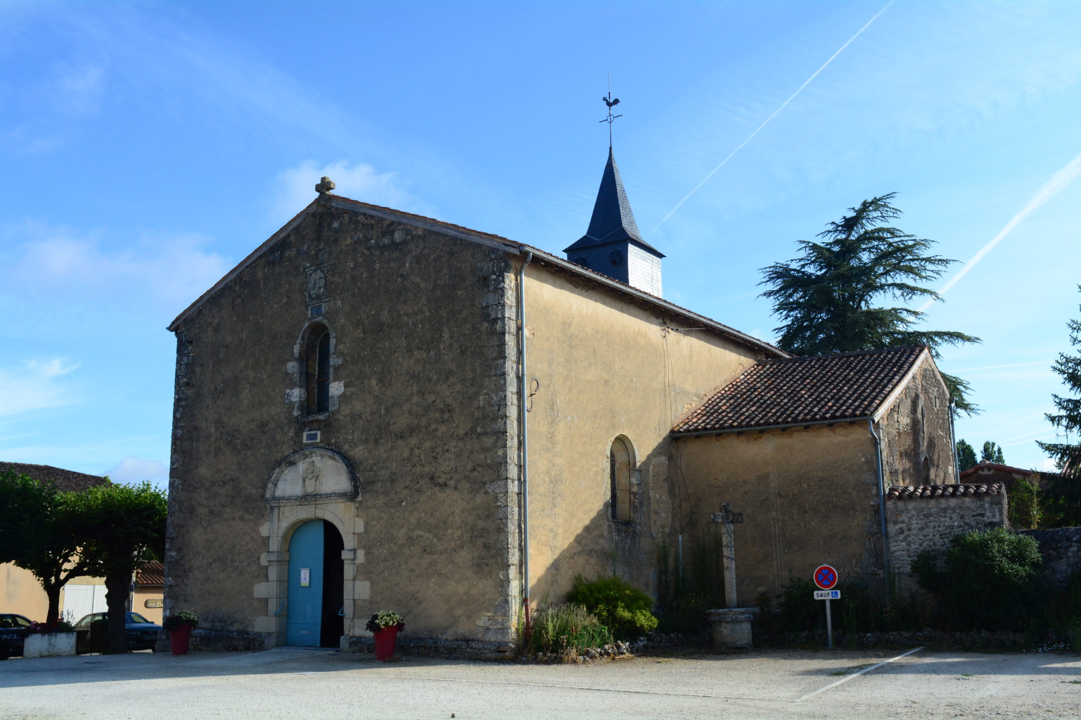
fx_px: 1081
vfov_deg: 36.9
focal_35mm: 36
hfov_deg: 53.1
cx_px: 540
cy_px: 360
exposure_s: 1/500
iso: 500
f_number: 11
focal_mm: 24
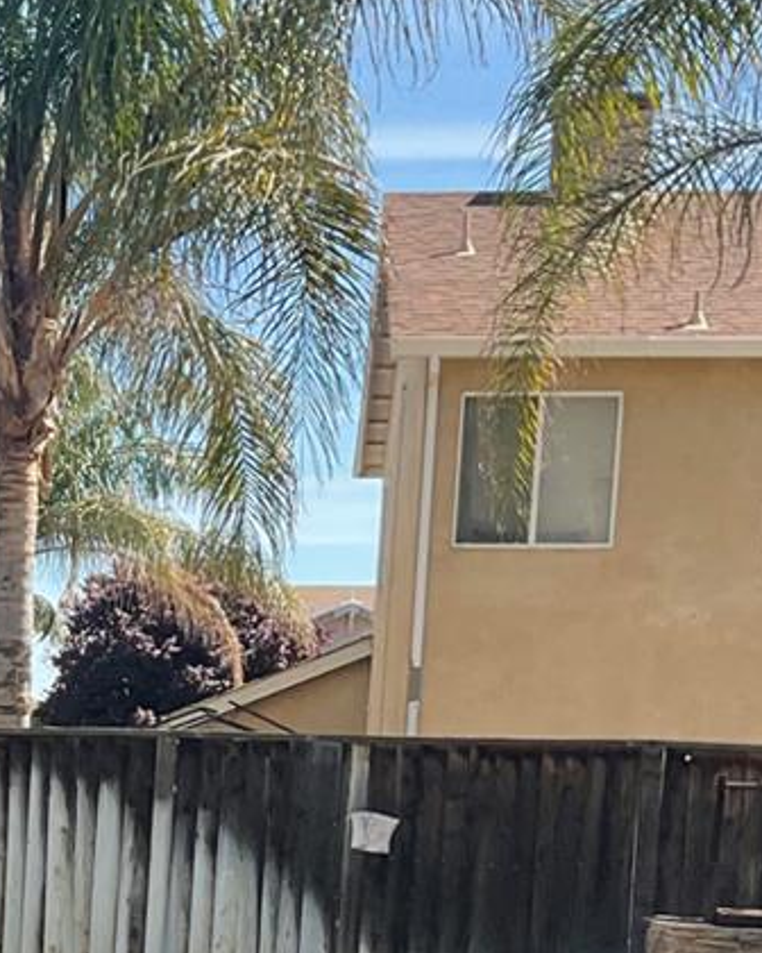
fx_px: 2847
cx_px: -350
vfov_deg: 18.1
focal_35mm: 101
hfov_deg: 14.3
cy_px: 1112
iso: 16
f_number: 1.8
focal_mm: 3
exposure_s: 1/770
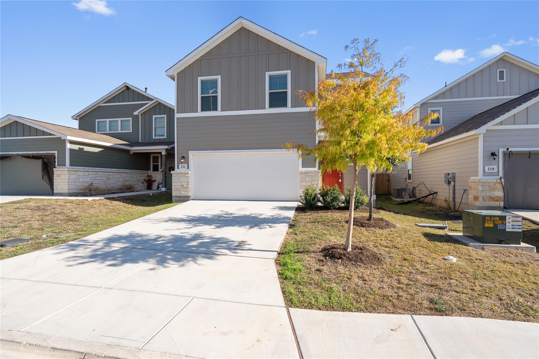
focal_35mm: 18
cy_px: 180
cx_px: 270
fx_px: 269
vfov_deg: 67.4
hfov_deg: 90.0
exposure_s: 1/1250
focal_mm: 18
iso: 500
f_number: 8
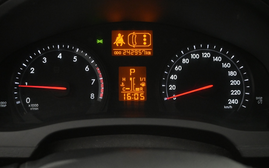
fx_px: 337
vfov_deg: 28.0
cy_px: 78
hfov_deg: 43.5
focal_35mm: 46
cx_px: 134
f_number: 4.8
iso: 5000
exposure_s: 1/50
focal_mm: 30
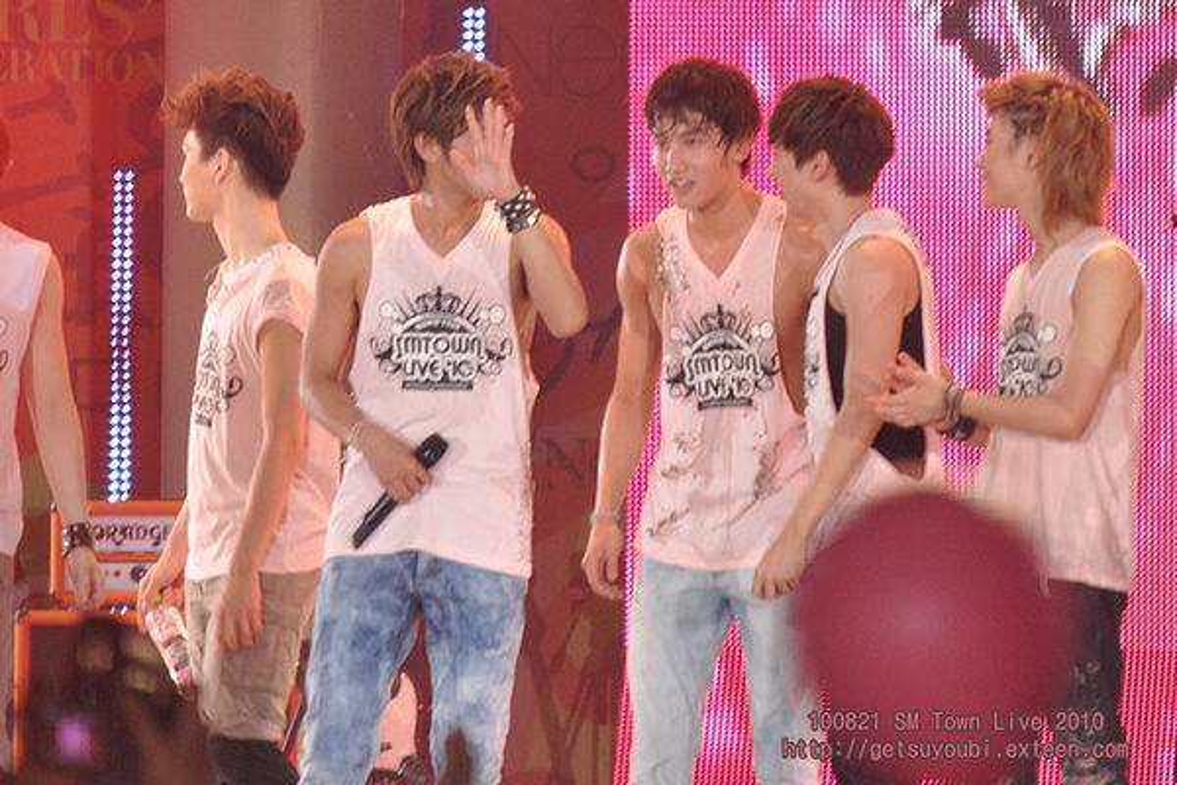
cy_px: 392
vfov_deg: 3.1
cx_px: 588
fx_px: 14711
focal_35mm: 450
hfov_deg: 4.6
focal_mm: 300
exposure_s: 1/100
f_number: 5.6
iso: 1000
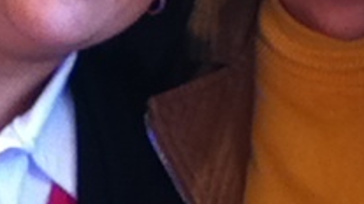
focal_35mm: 118
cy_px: -102
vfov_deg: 9.9
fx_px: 1138
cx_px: 302
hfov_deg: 18.0
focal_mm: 3.85
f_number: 2.4
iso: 160
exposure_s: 1/30
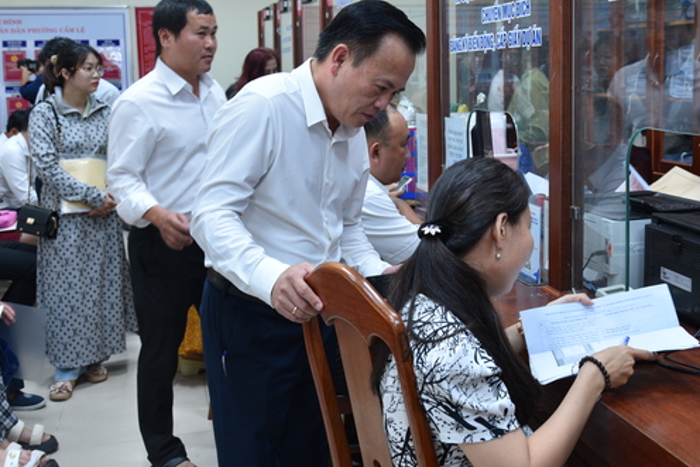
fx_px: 875
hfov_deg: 43.6
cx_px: 367
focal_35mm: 45
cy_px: 147
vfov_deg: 29.6
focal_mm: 31
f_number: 5
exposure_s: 1/60
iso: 800
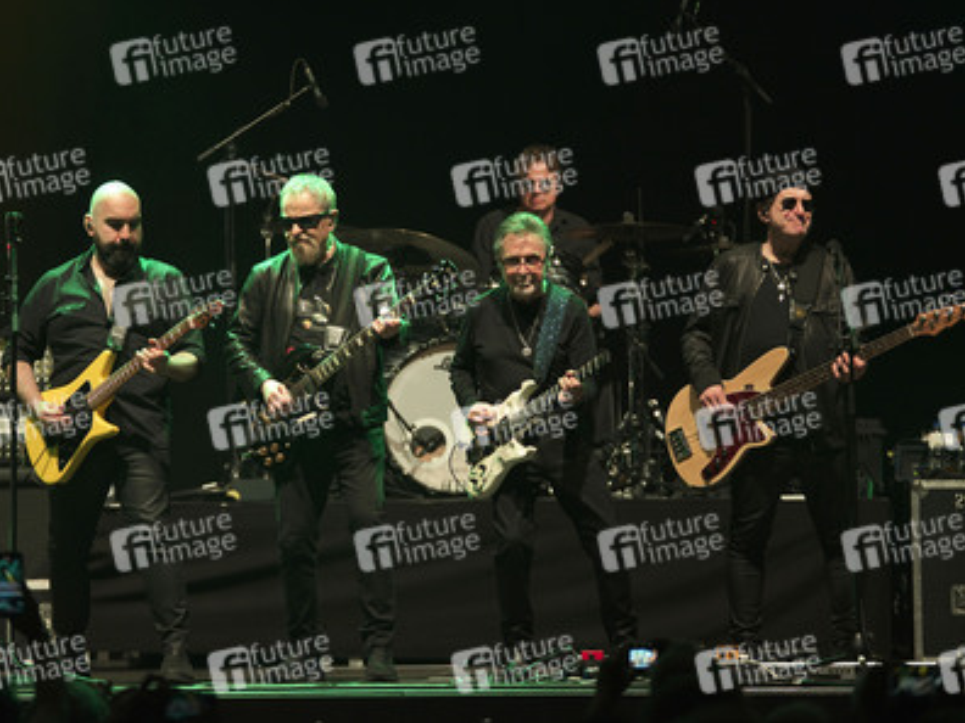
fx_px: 6412
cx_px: 450
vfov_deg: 6.5
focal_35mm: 230
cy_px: 360
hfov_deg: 8.6
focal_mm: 210
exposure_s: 1/125
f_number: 2.8
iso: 1600
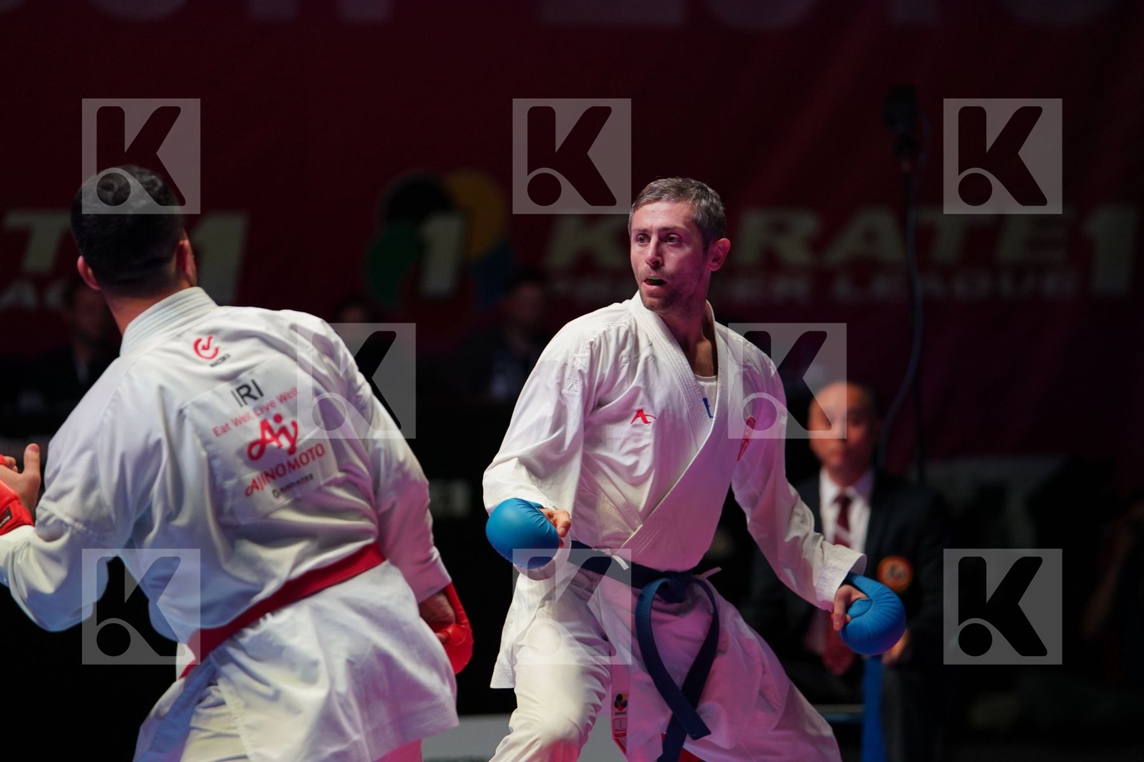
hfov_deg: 10.3
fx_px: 6355
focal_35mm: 200
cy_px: 381
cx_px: 572
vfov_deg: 6.9
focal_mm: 200
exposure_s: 1/1000
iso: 1600
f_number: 2.8
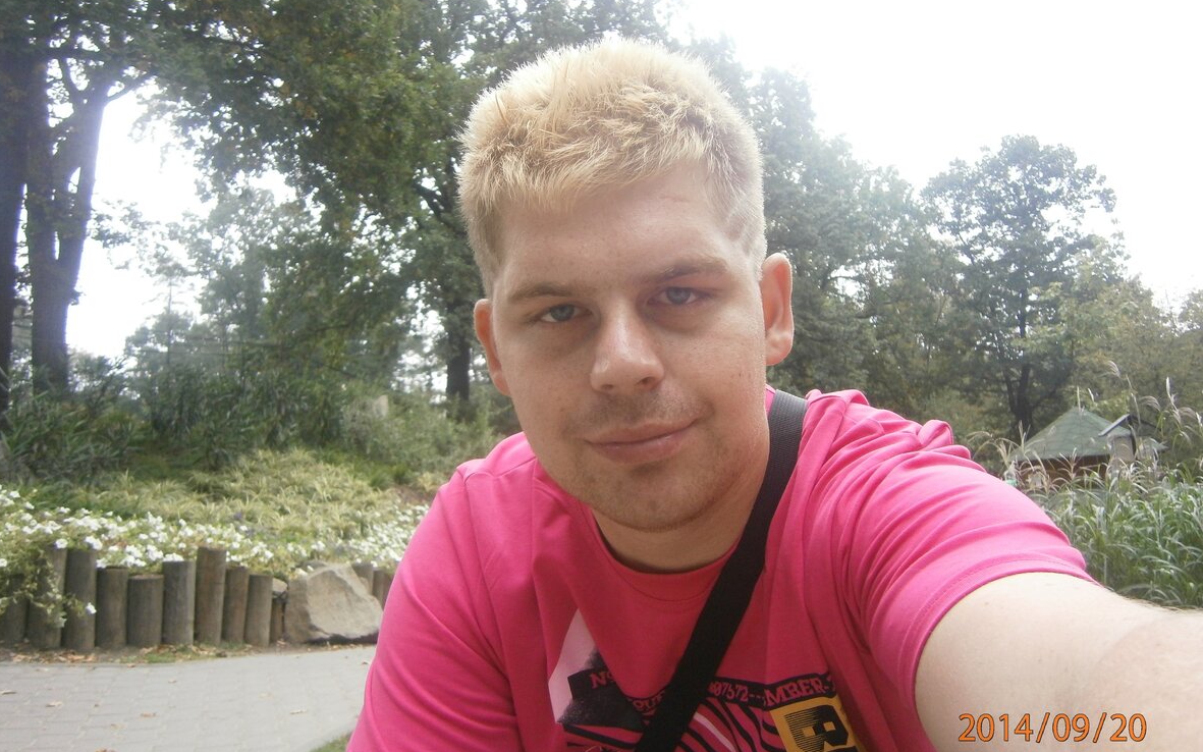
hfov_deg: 66.5
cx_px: 608
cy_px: 365
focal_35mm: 28
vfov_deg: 44.5
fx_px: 918
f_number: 2.8
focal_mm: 4.7
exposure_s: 1/250
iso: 160
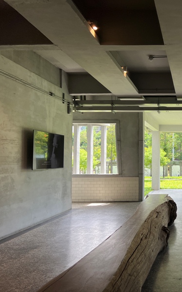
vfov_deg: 52.8
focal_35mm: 37
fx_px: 294
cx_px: 191
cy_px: 146
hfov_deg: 31.2
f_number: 1.5
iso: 50
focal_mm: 5.7
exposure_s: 1/379
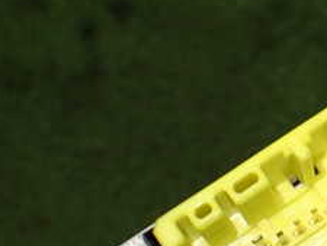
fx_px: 756
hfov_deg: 22.3
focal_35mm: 80
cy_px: 159
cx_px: 405
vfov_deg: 18.4
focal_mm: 5.4
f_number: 2.3
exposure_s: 1/125
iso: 200
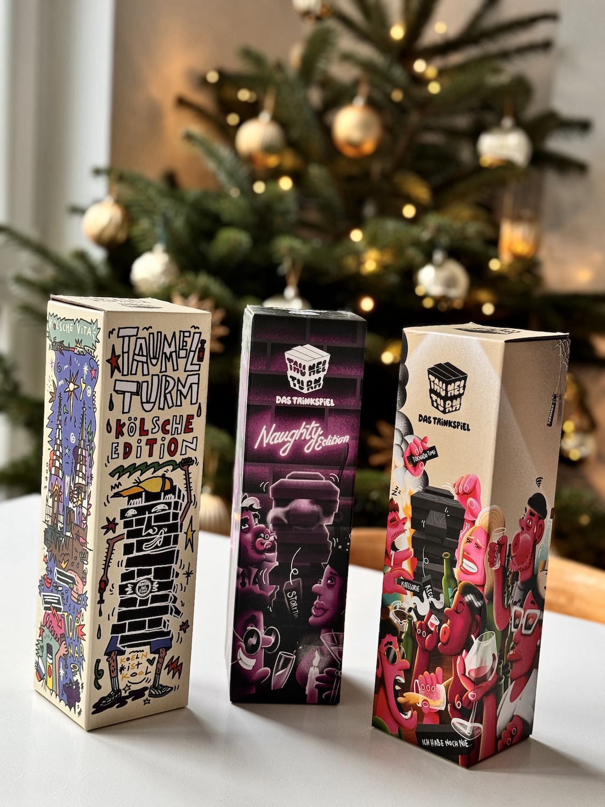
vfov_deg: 39.7
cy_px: 404
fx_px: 1119
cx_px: 302
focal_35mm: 48
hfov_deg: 30.3
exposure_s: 1/60
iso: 200
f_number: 1.78
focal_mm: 6.86
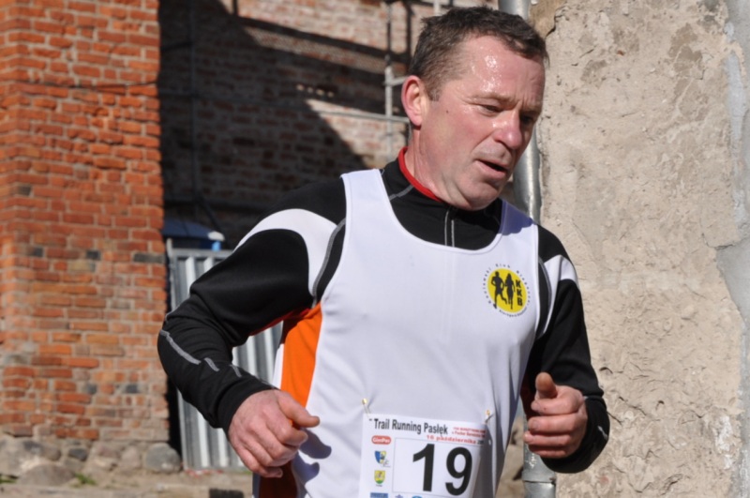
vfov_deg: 10.7
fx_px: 2652
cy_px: 249
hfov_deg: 16.1
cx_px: 375
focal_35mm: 128
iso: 250
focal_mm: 85
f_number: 8
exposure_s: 1/1000
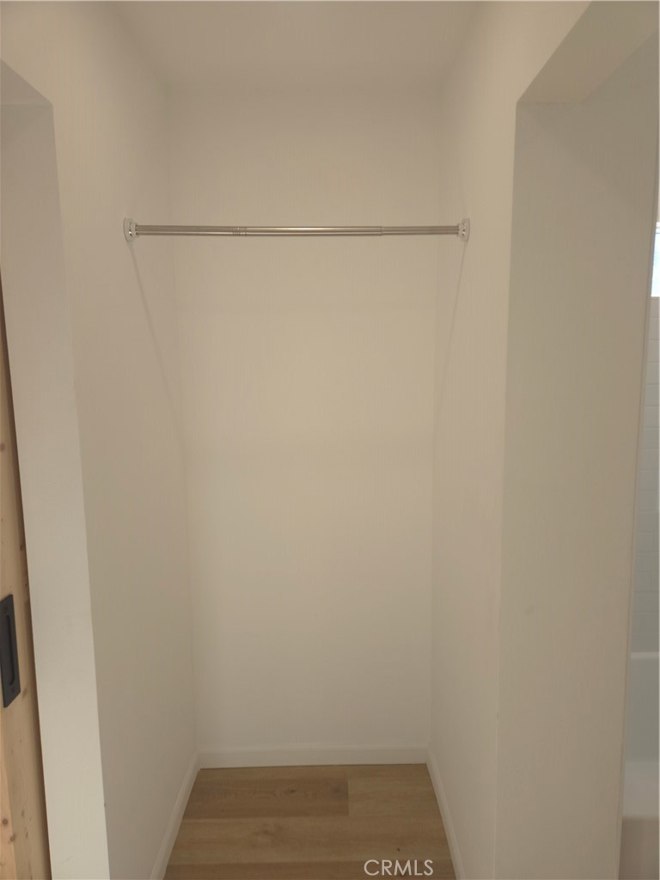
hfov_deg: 58.9
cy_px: 440
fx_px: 585
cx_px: 330
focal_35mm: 23
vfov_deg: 73.9
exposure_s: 1/201
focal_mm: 5.4
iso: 50
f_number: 1.8
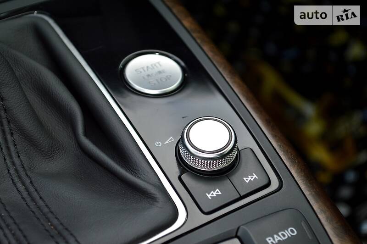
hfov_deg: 24.6
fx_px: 840
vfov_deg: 16.5
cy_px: 122
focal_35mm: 82
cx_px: 184
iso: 200
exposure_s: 1/125
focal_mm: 55
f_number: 5.6
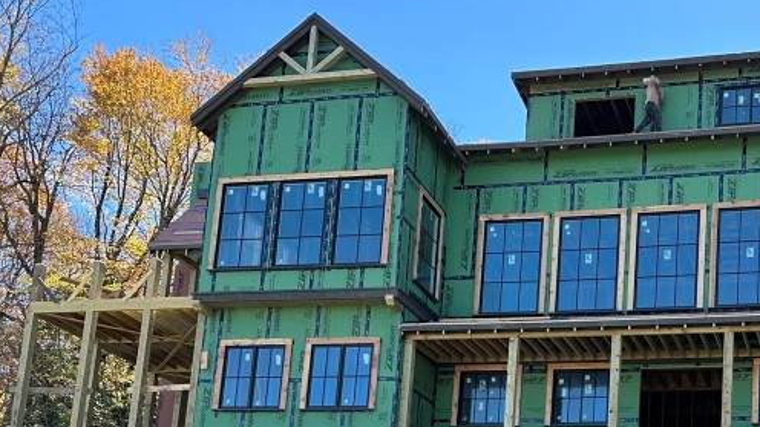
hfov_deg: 37.2
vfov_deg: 21.0
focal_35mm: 54
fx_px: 1088
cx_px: 601
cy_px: 479
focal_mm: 6.86
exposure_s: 1/1183
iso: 80
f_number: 1.78
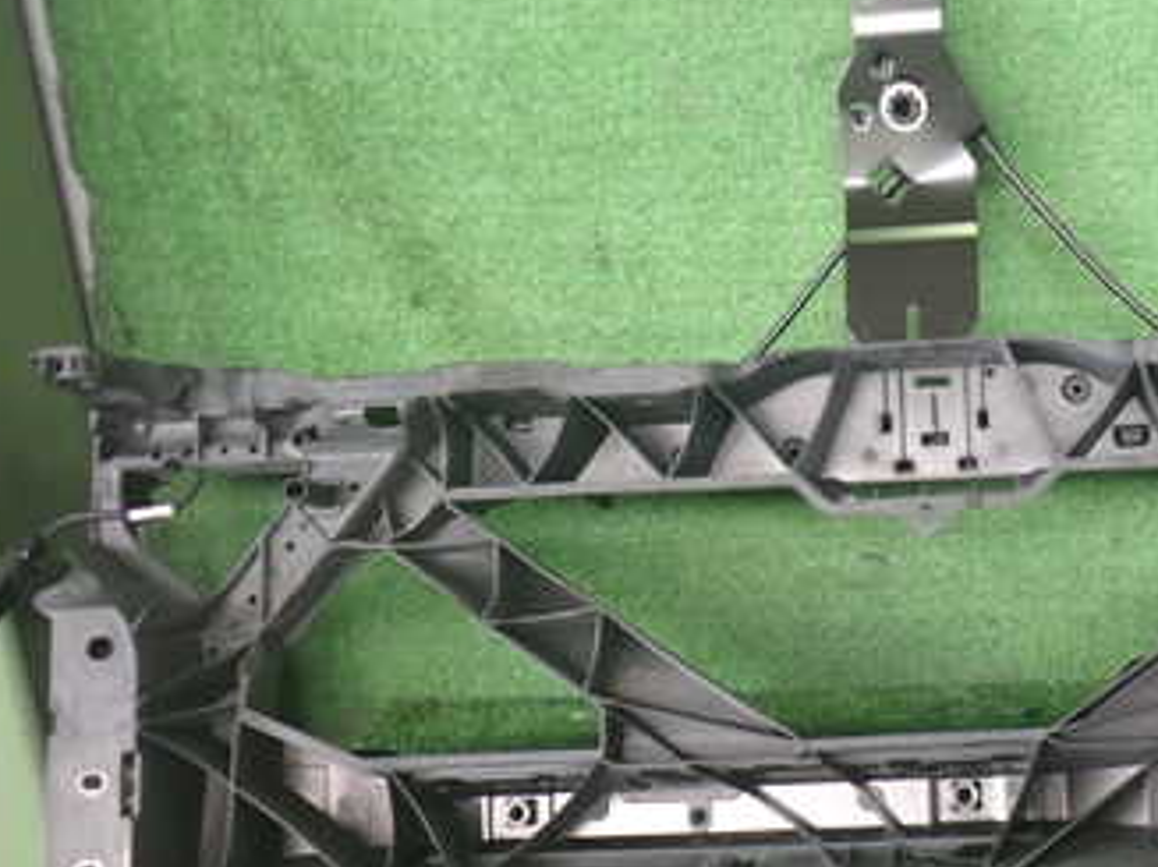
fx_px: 1839
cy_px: 485
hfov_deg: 33.8
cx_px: 949
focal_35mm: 55
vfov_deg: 26.5
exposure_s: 1/30
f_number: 2.3
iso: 200
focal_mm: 5.4
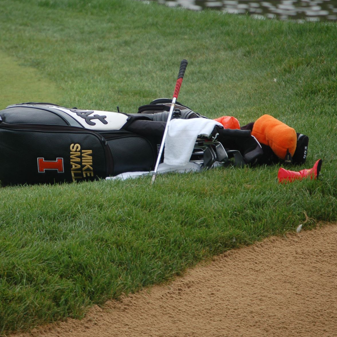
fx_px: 4879
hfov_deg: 4.0
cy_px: 151
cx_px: 119
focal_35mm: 443
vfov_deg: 4.0
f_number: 5.6
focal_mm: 200
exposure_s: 1/320
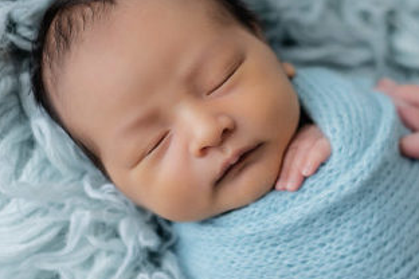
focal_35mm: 59
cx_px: 384
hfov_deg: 32.1
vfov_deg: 22.9
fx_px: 687
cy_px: 191
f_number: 1.8
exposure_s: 1/200
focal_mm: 24
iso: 200
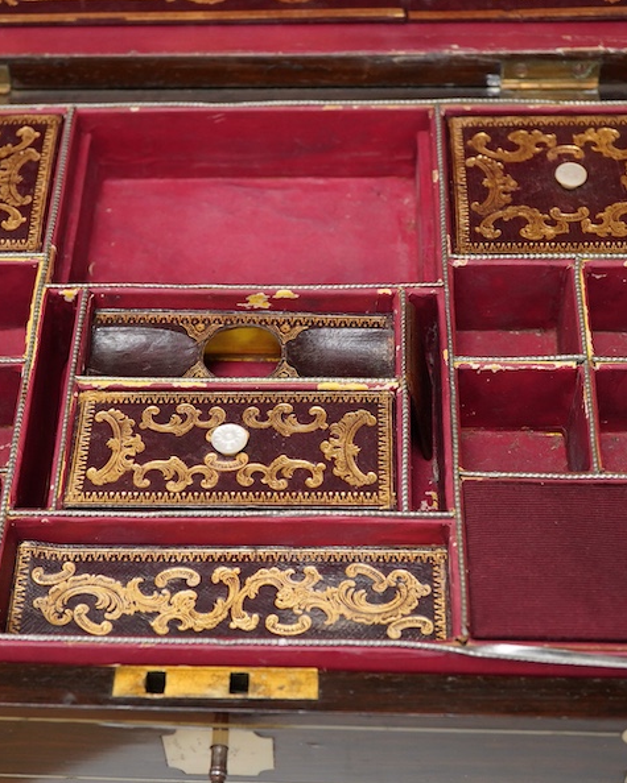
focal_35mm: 64
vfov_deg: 29.6
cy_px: 390
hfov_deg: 23.8
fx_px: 1485
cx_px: 220
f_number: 7.1
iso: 1250
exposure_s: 1/125
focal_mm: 30
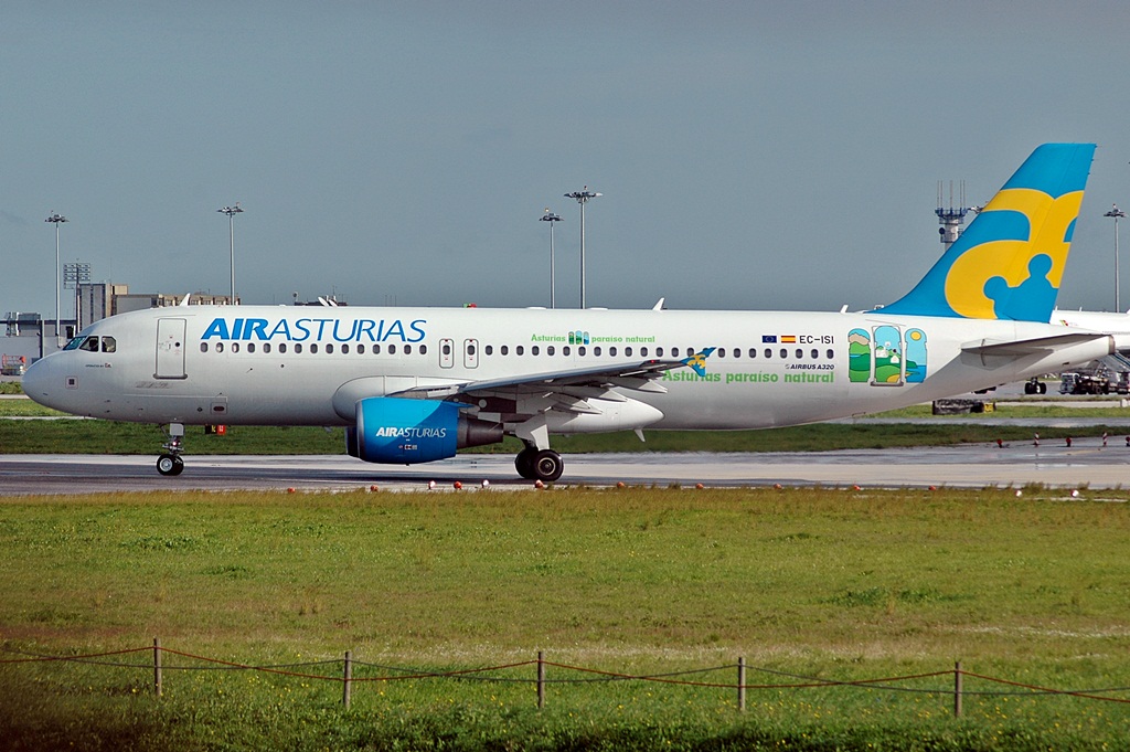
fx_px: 7292
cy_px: 376
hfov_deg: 8.9
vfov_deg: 5.9
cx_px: 565
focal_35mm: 232
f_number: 7.1
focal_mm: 155
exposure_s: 1/800
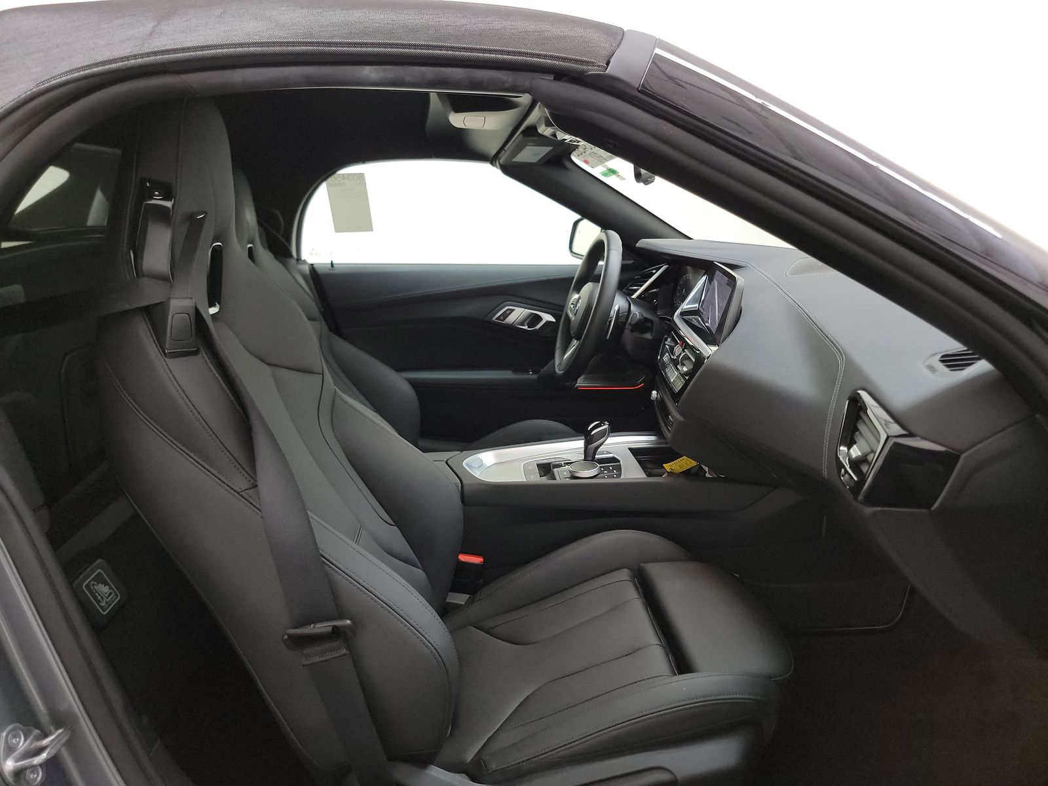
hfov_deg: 71.6
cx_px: 524
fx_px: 727
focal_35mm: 24
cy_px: 393
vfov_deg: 56.8
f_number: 1.8
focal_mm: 6.7
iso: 795
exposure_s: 1/59
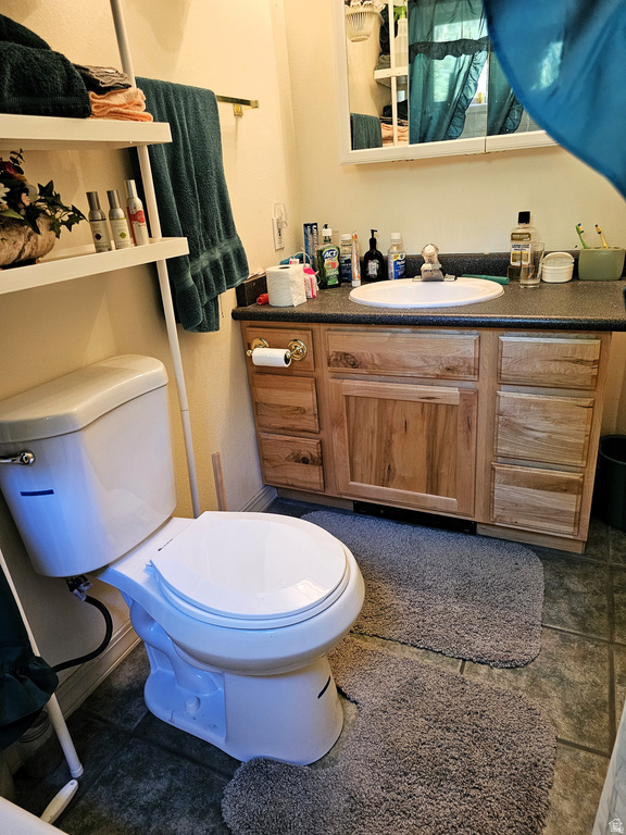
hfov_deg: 58.9
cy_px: 418
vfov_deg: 73.9
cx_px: 313
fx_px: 555
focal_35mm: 23
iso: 800
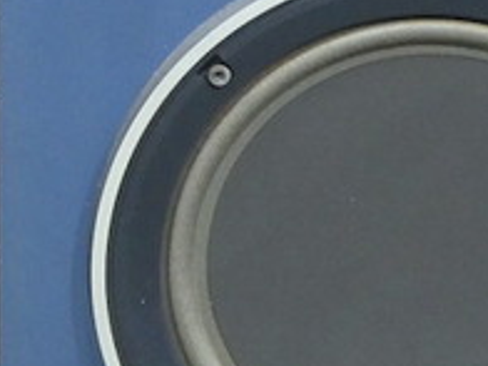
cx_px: -55
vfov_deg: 4.6
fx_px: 4497
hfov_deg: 6.2
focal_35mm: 319
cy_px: -55
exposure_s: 1/1.3
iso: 400
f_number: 7.1
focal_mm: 11.7
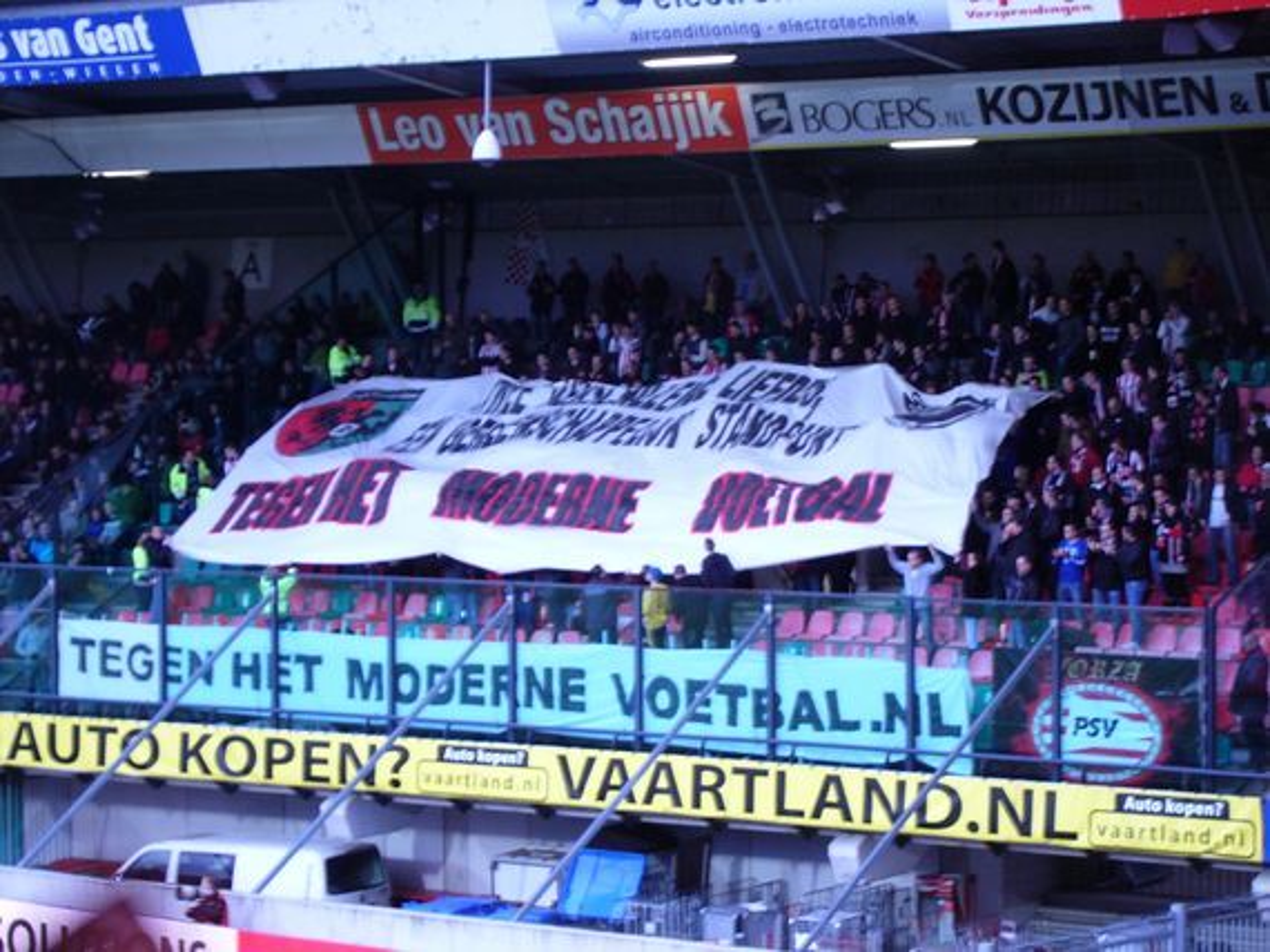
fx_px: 3851
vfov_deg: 14.1
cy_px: 476
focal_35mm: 105
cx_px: 635
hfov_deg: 18.7
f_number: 4.9
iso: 200
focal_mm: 17.4
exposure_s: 1/13
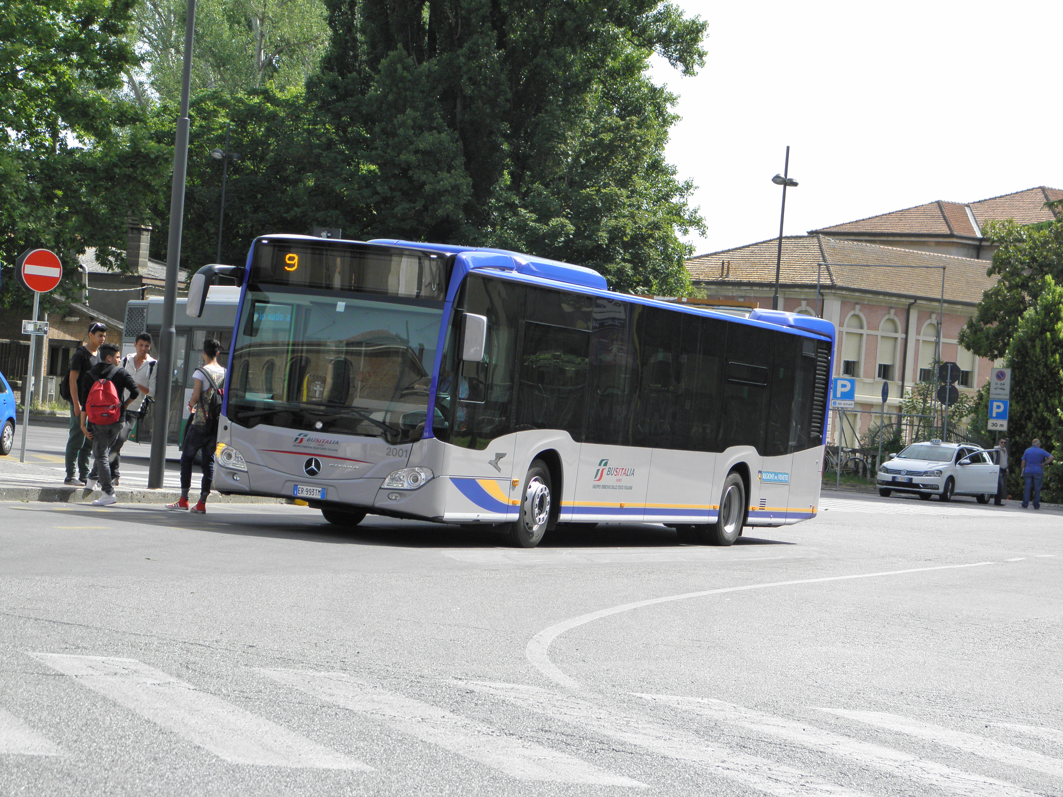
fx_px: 2733
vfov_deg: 16.6
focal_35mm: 89
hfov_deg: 22.0
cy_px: 398
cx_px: 532
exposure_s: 1/320
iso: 100
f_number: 4.5
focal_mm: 16
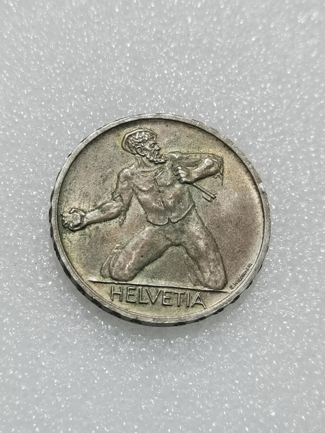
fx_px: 876
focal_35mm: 70
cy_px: 216
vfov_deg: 27.8
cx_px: 162
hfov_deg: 21.0
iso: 64
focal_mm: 6.67
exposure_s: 1/100
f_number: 1.9
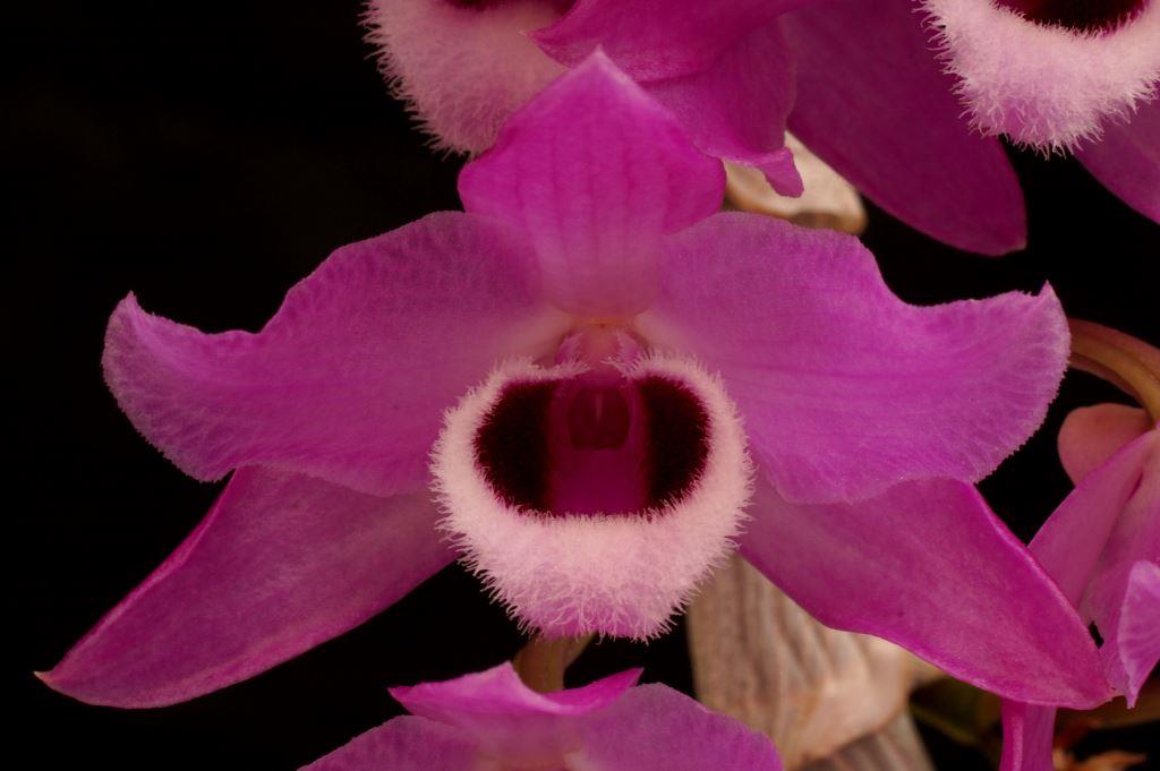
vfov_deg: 10.1
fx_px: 4346
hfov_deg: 15.2
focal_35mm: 135
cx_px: 580
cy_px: 386
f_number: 22
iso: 200
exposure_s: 1.6
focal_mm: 90
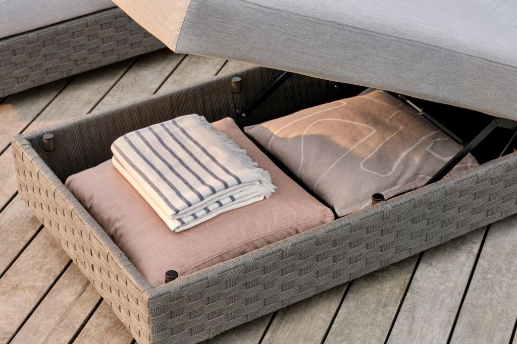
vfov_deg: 16.3
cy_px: 172
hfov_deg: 24.2
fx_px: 1206
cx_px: 258
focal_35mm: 84
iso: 200
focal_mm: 56
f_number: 8
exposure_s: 1/80
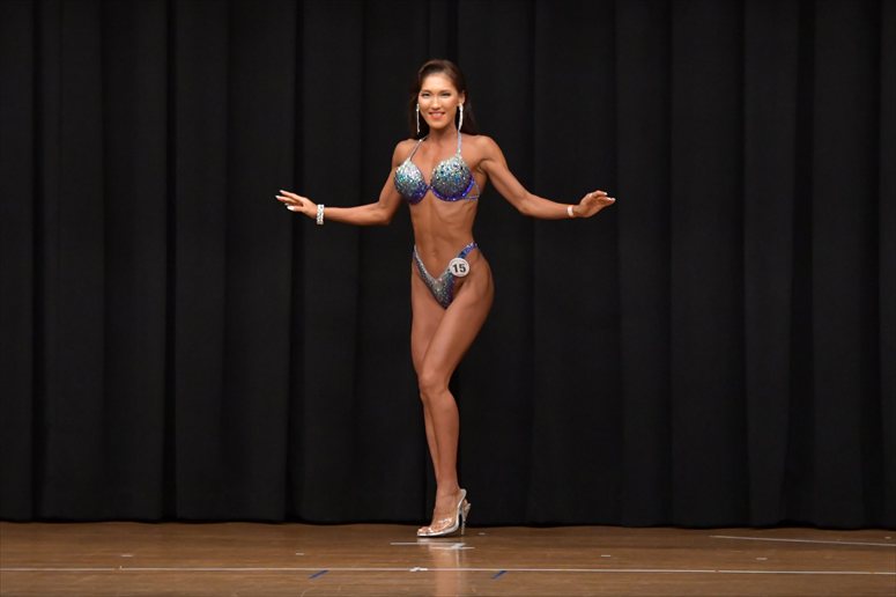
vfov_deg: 5.7
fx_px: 5970
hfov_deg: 8.6
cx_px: 448
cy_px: 298
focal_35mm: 240
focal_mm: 160
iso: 6400
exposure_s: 1/400
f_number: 5.6
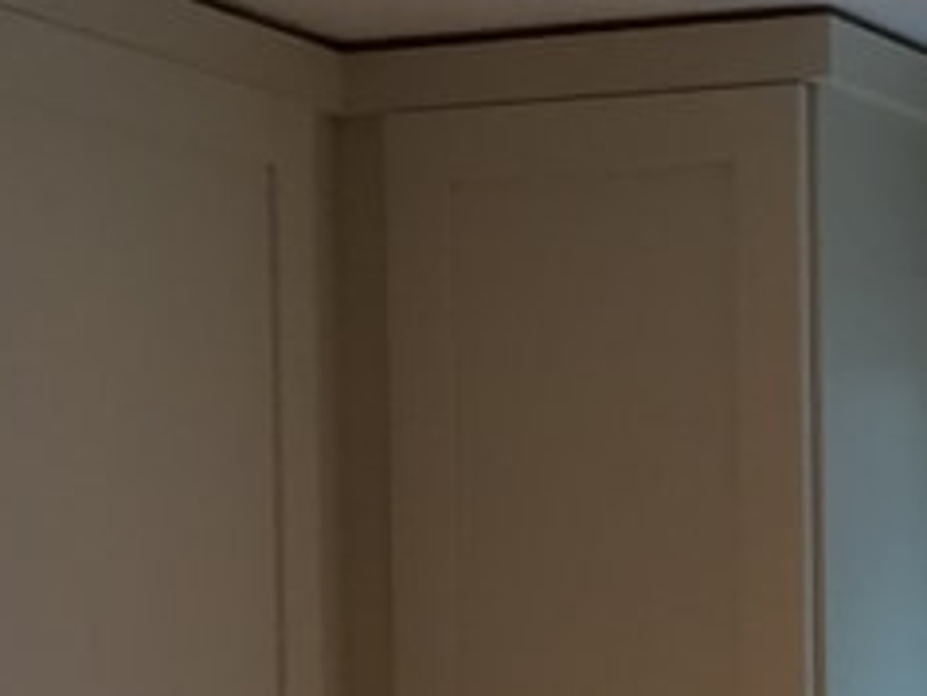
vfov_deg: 8.9
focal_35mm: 163
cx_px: 1117
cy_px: 1013
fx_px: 4367
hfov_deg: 11.9
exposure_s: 1/30
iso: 32
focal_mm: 4.15
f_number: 2.2
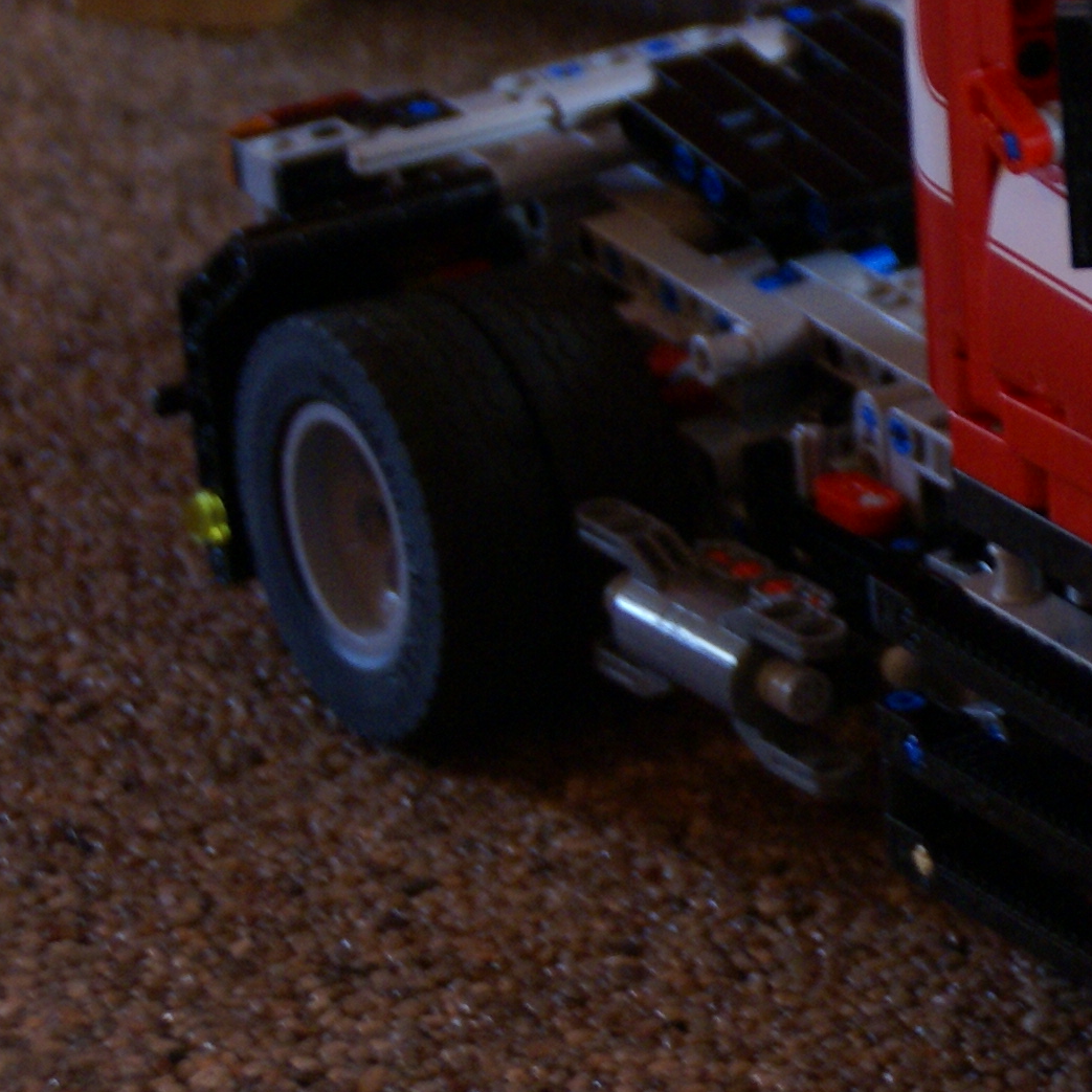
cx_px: 1825
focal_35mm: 237
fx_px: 8459
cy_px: 342
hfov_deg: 7.2
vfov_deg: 7.4
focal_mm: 50
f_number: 5
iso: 400
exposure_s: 1/6
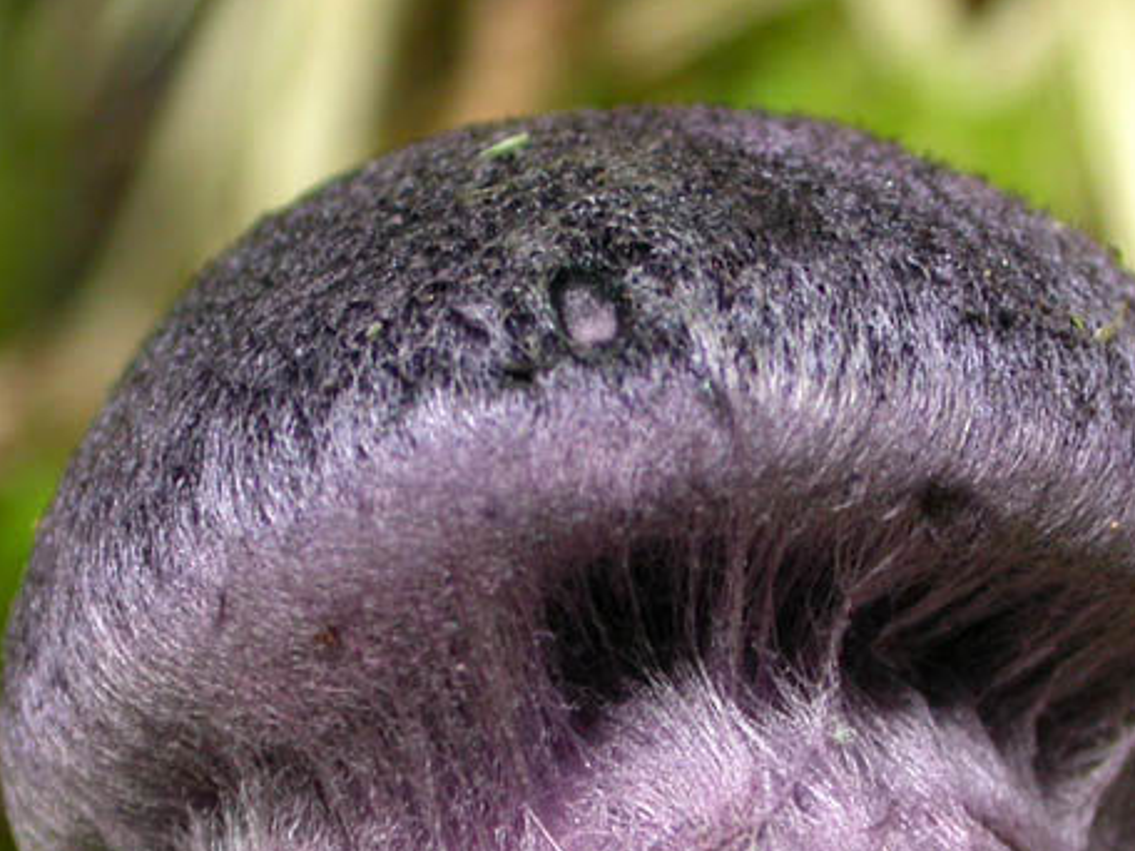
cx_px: 635
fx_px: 9115
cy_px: 784
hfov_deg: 7.1
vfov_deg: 5.3
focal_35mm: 278
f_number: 5
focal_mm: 30.8
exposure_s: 1/48.4
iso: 100
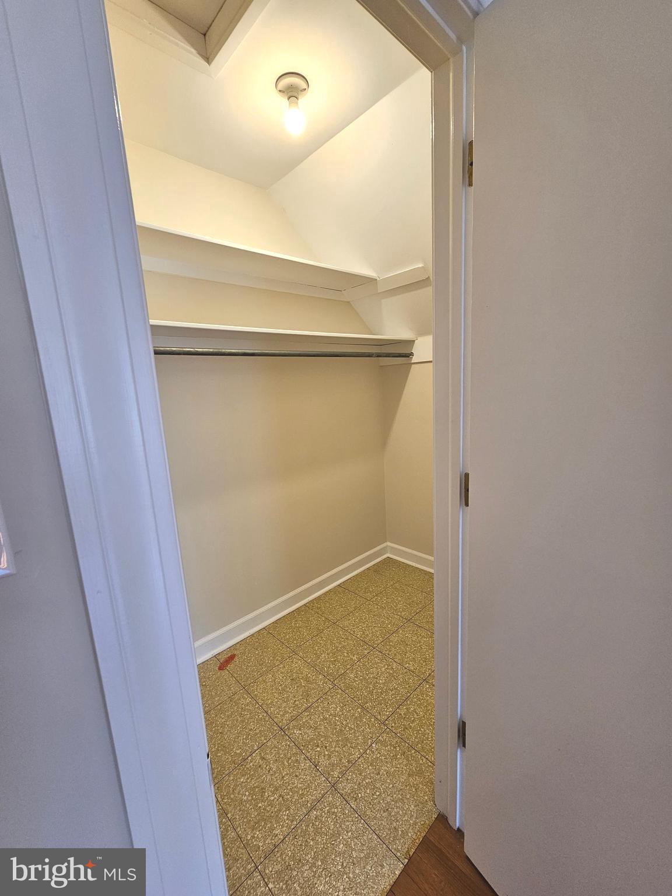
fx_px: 336
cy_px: 448
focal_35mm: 13
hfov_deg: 89.9
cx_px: 336
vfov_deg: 106.2
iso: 64
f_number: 2.2
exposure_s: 1/60
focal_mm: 2.2
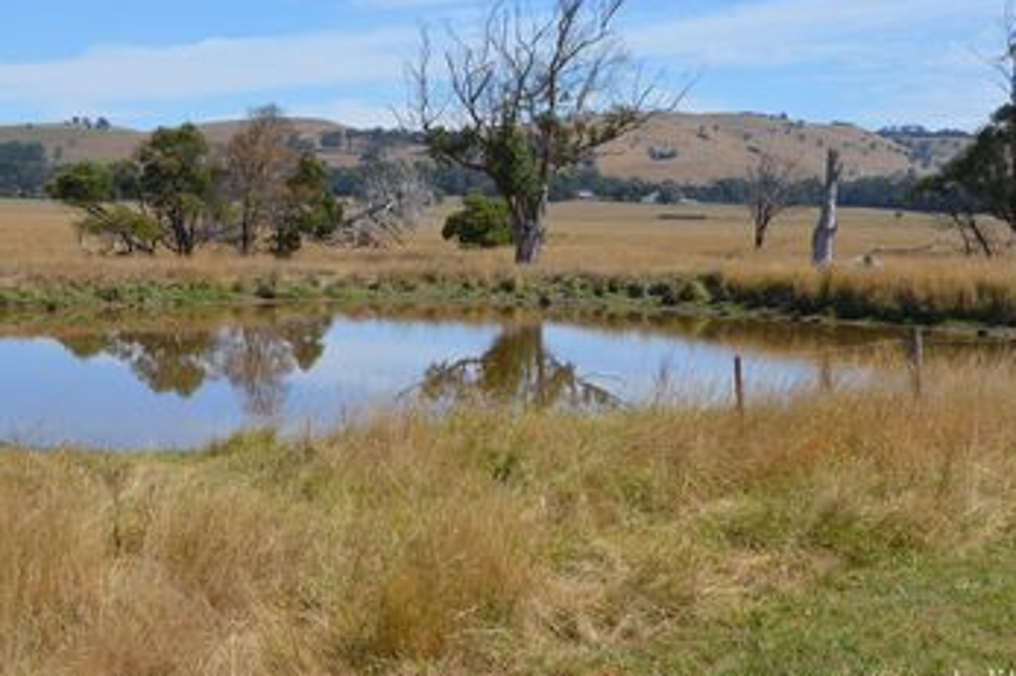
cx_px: 401
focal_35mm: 65
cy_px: 288
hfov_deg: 30.9
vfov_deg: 20.9
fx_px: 1833
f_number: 8
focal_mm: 32
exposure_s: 1/250
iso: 100
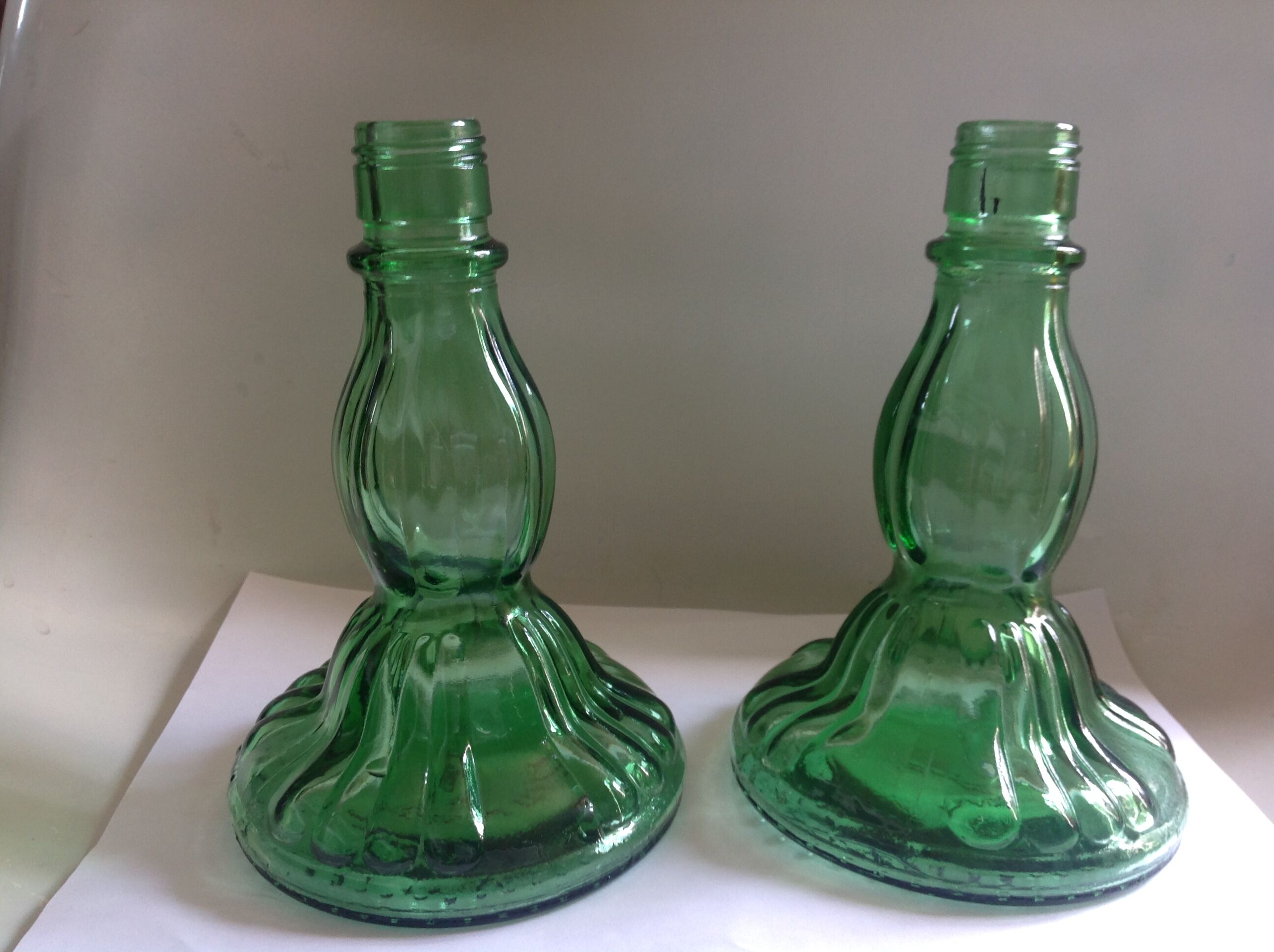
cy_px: 476
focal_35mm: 35
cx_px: 637
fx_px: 1286
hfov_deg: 52.7
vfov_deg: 40.6
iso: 50
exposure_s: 1/15
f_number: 2.4
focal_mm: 4.28
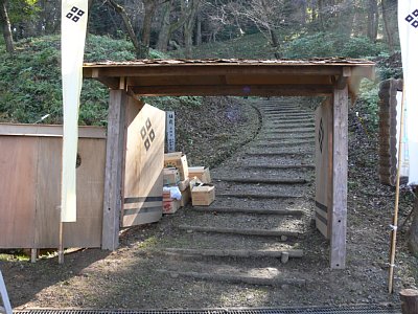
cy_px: 157
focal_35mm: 35
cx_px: 209
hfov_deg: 52.6
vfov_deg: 40.7
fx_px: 423
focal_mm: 7.4
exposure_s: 1/50
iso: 80
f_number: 4
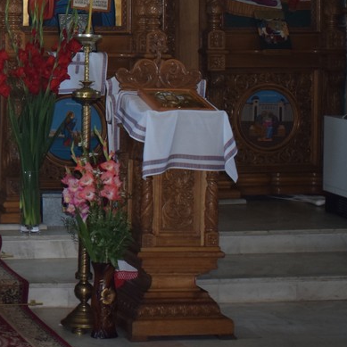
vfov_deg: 15.7
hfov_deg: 14.9
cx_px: -146
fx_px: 1248
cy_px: 38
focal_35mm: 110
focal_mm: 28
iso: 800
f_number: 4.2
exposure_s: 1/60
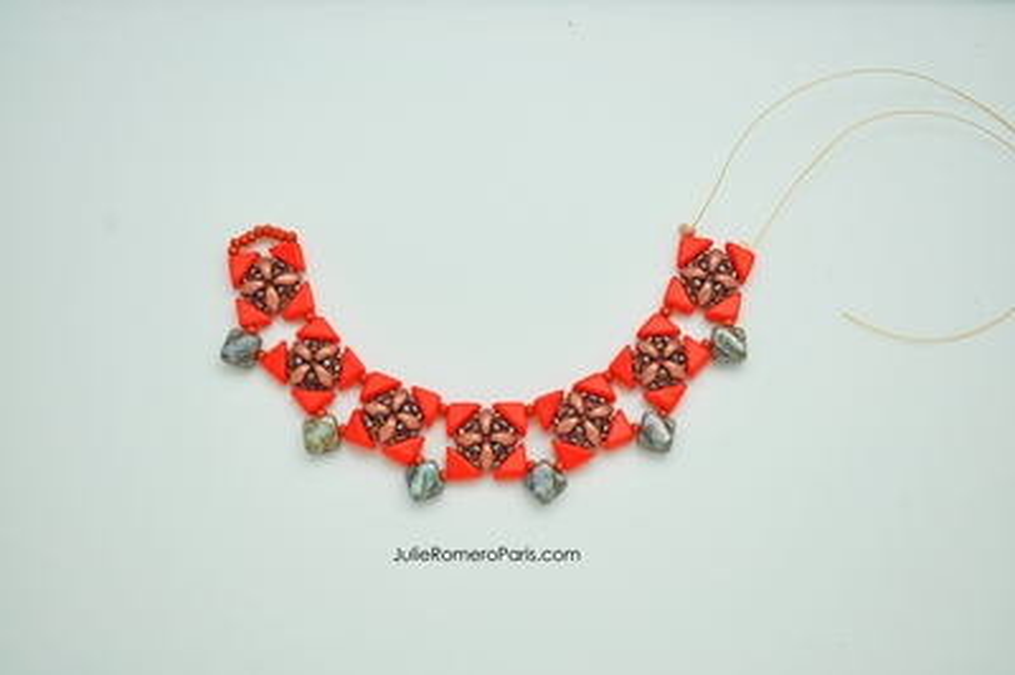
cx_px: 508
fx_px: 1775
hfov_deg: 31.9
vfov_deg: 21.5
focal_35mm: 63
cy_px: 338
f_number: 5.6
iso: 200
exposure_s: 1/125
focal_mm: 42
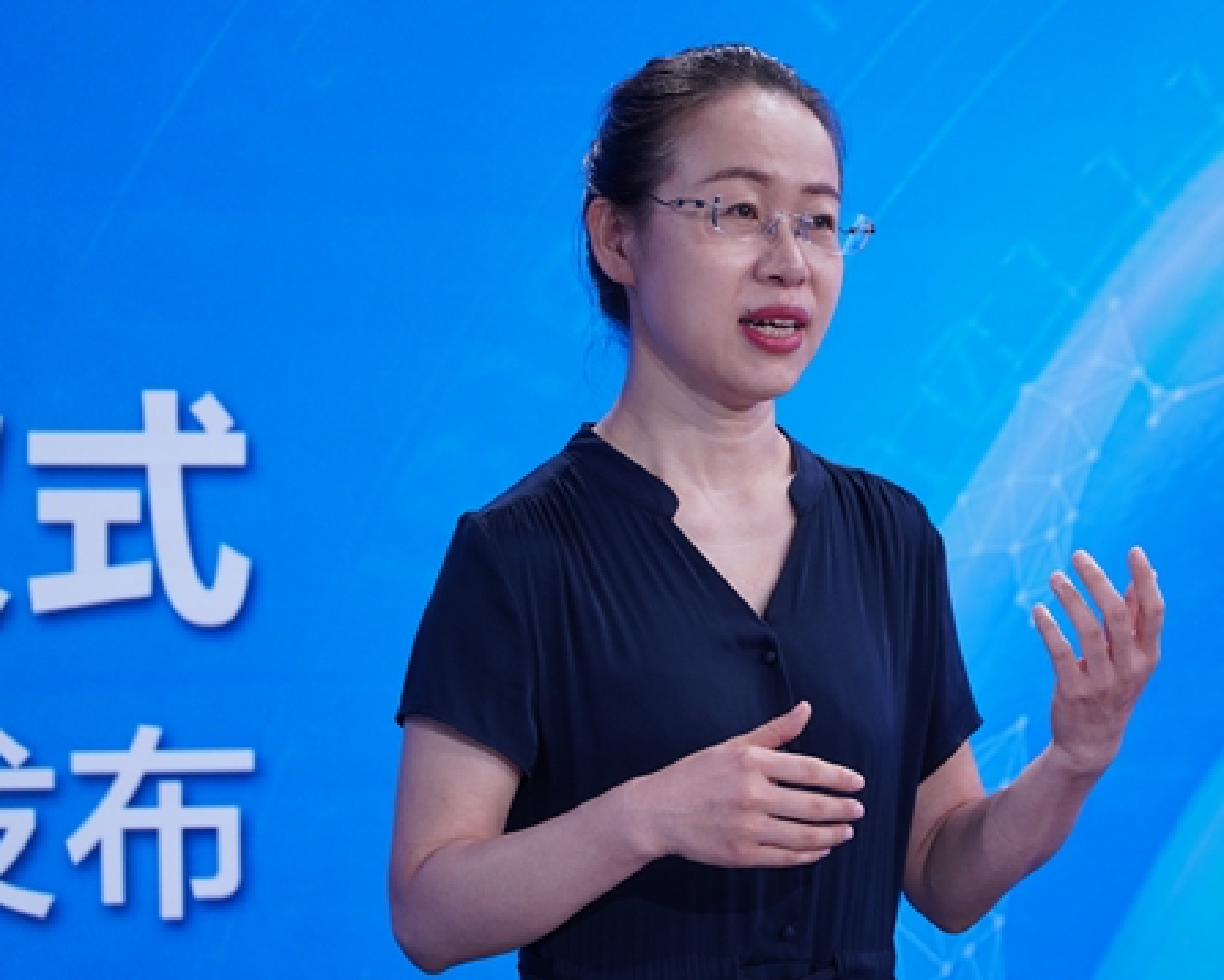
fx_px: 6161
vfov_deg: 9.1
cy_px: 468
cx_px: 813
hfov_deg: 11.3
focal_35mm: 170
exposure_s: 1/80
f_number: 4
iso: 200
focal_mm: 90
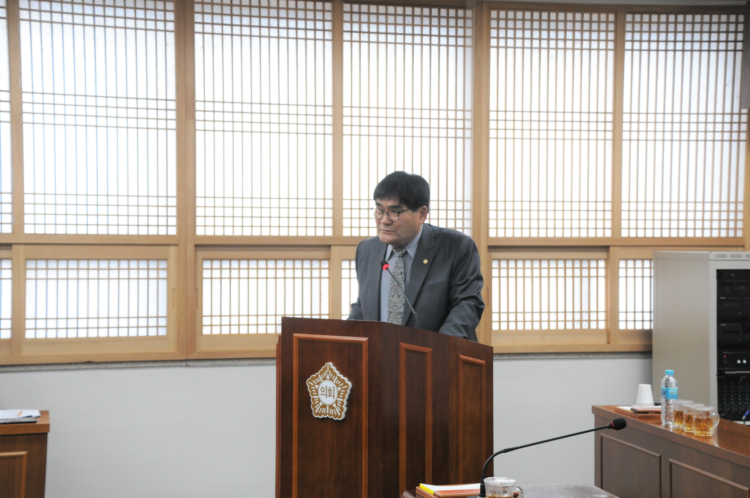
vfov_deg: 22.6
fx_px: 1248
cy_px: 249
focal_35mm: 60
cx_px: 375
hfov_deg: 33.4
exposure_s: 1/60
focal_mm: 40
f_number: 4.2
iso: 800
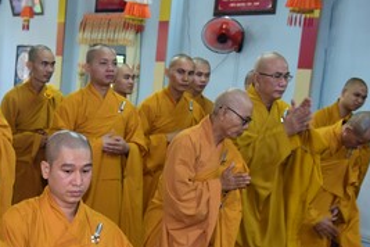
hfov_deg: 25.3
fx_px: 802
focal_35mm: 78
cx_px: 47
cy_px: 225
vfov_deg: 17.2
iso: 1600
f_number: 5.6
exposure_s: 1/40
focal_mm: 32
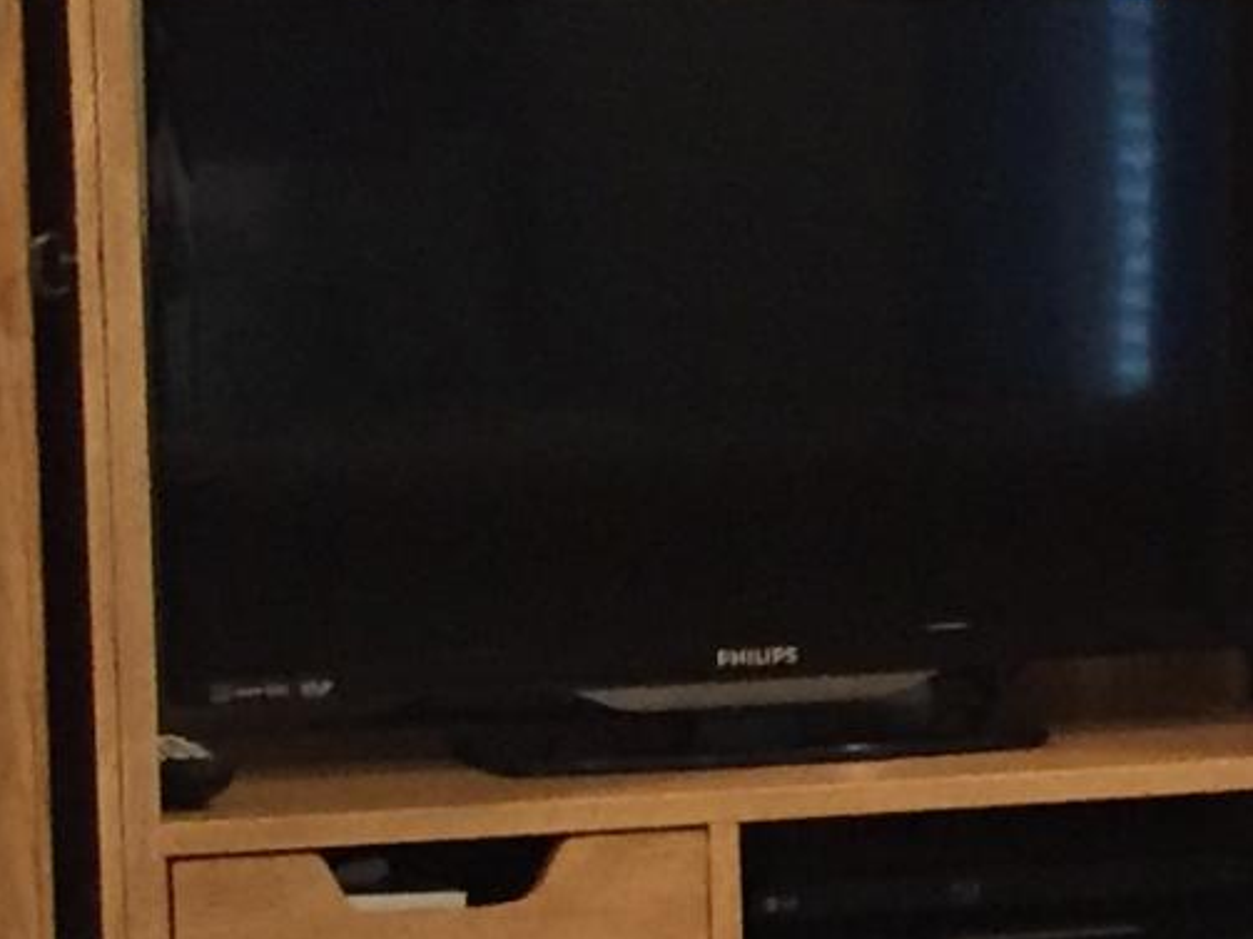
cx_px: 1255
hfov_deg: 11.3
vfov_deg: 8.6
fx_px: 6261
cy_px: 817
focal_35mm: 173
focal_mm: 4.15
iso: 160
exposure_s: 1/30
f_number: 2.2
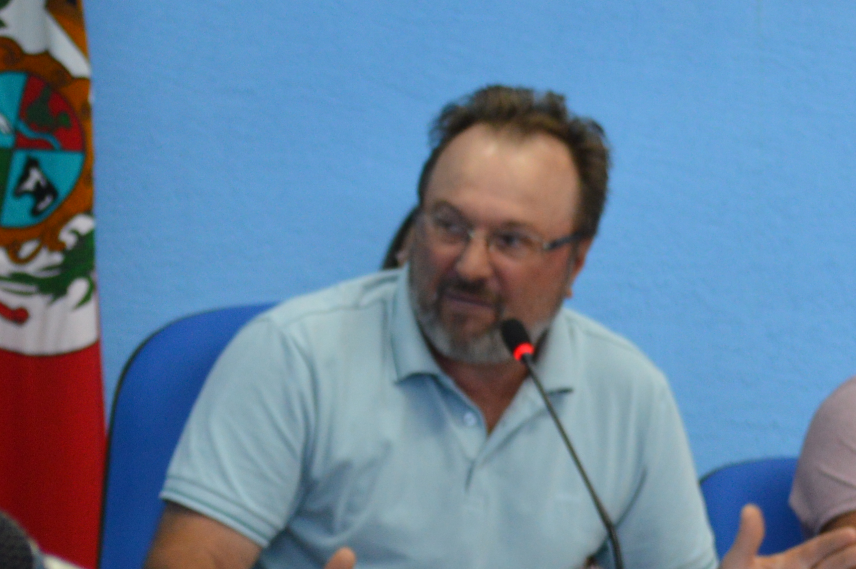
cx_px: 111
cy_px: 652
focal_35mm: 188
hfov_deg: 10.9
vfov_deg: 7.2
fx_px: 4466
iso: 400
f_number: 5
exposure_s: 1/15
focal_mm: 36
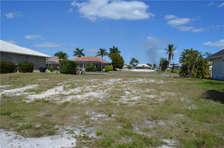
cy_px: 74
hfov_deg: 67.5
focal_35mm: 27
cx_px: 112
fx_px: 168
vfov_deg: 47.7
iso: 100
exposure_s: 1/320
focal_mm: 18
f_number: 9
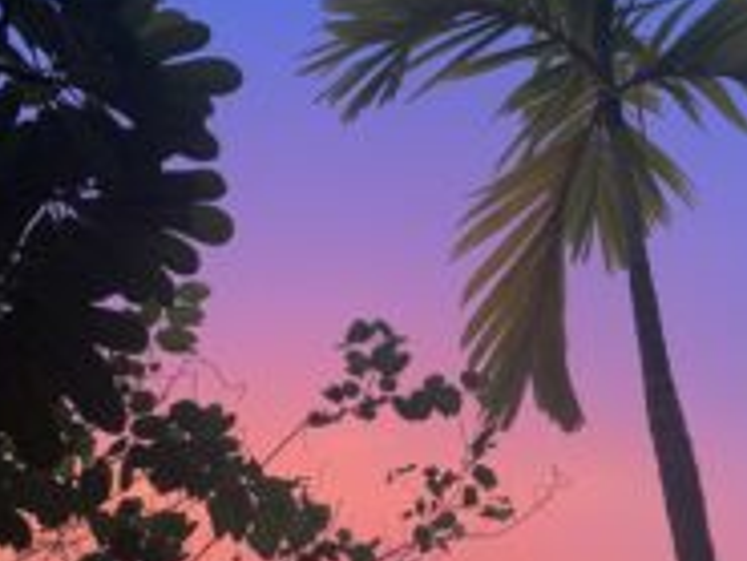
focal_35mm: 68
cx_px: 543
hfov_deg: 28.2
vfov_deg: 21.6
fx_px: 1468
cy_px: 359
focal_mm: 4.25
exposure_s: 1/60
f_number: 1.8
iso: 160
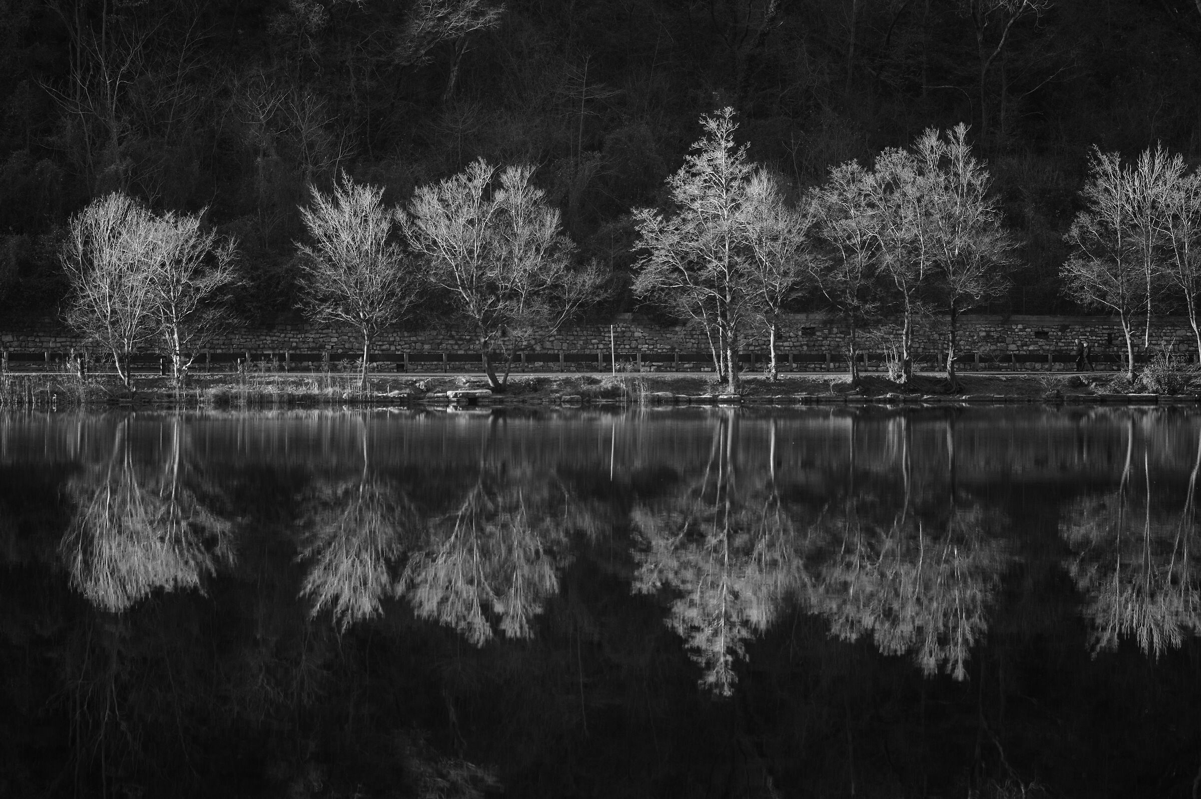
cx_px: 600
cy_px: 400
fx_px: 5250
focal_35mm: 158
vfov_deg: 8.7
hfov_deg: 13.1
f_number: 2.8
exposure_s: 1/320
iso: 200
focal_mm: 105
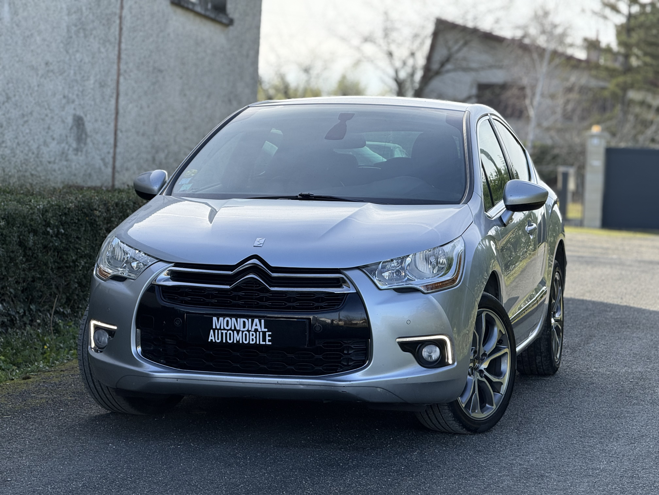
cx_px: 330
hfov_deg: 16.4
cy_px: 248
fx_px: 2284
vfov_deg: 12.3
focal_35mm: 120
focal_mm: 15.66
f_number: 2.8
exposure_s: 1/525
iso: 64
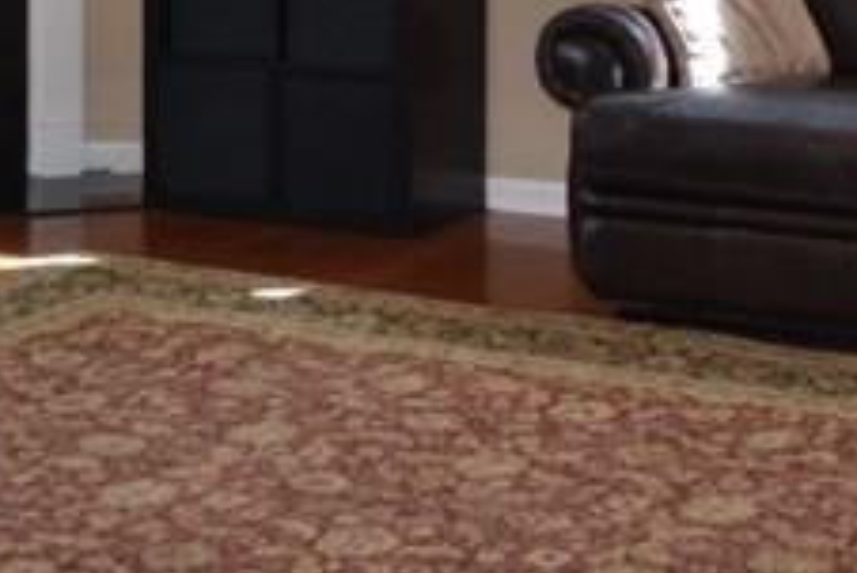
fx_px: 2430
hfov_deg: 19.9
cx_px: 626
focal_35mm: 102
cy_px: -226
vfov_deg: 12.9
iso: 1400
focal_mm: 24
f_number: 4
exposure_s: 1/60
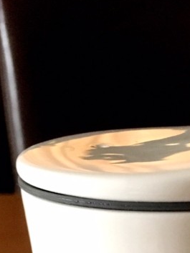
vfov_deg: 20.5
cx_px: 166
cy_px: 362
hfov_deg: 17.3
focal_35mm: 84
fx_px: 615
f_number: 2.2
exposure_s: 1/17
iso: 250
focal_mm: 4.15
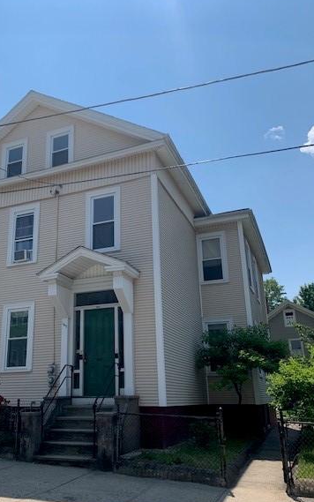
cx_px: 110
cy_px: 271
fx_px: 424
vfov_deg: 61.1
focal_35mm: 31
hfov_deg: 40.2
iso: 25
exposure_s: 1/3185
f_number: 1.8
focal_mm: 4.25
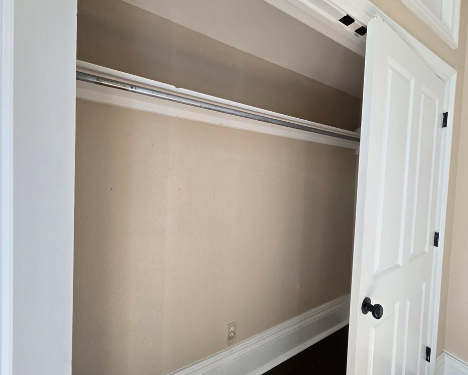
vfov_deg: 88.0
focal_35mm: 14
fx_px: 194
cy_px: 185
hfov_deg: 100.6
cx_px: 245
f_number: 2.2
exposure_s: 1/100
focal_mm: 2.2
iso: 160
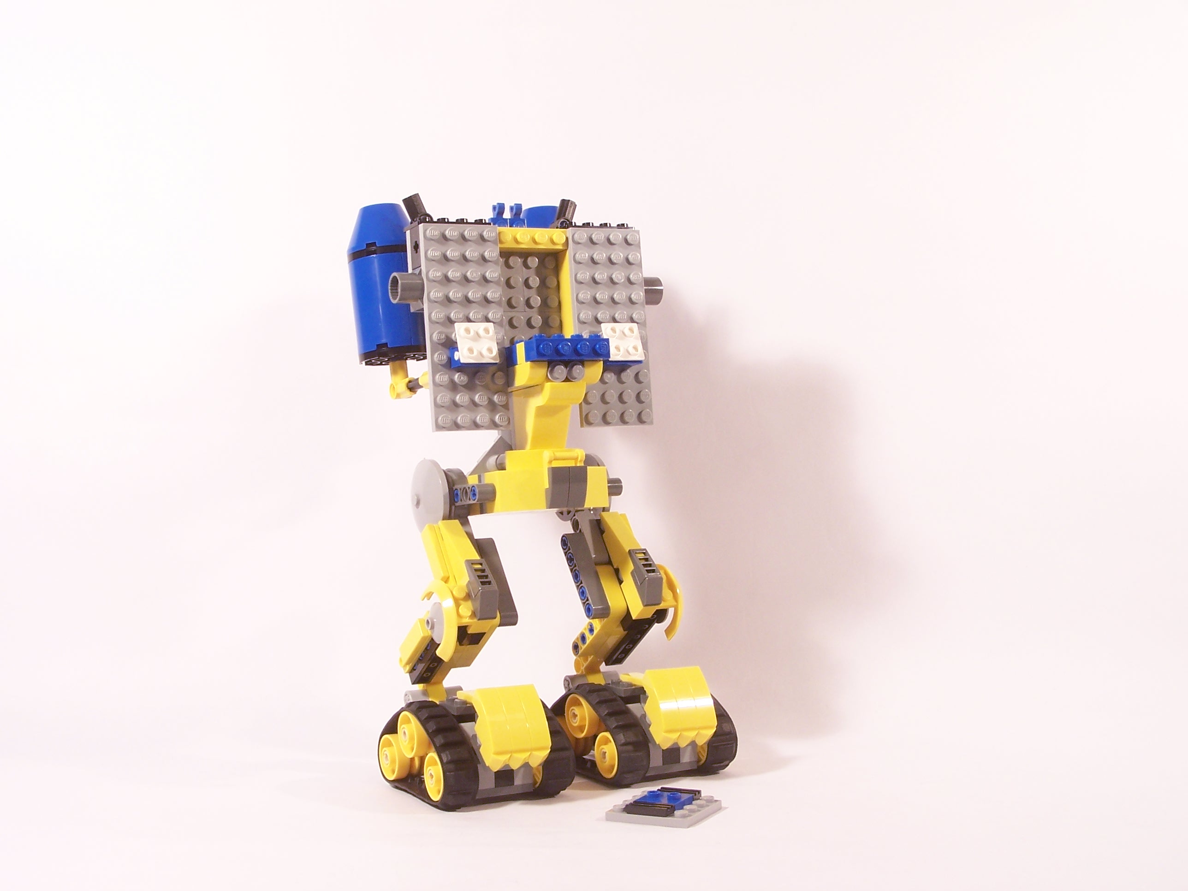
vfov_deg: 28.6
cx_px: 594
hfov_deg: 37.5
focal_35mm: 51
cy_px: 446
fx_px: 1750
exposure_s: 1/10
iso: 100
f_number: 4
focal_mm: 8.5
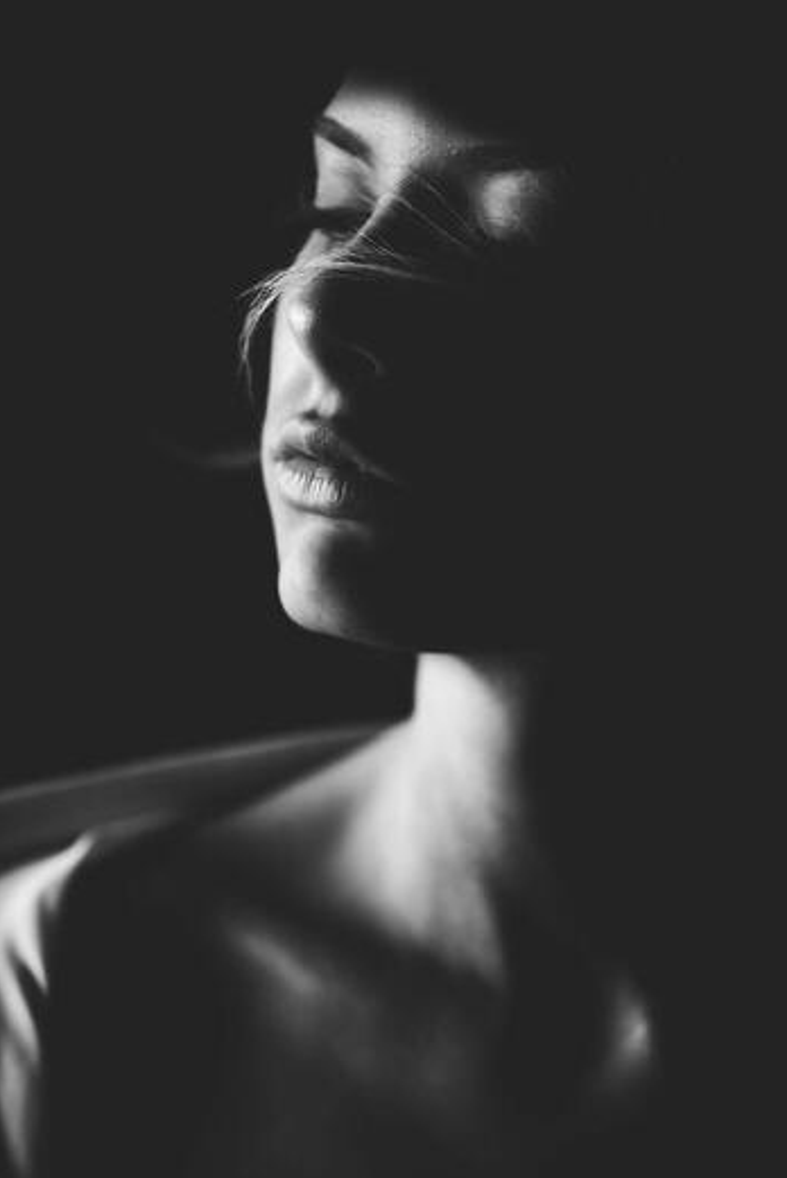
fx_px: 3962
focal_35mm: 121
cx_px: 377
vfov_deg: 16.9
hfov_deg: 11.3
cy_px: 599
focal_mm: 105
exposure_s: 1/160
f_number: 3.2
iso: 160
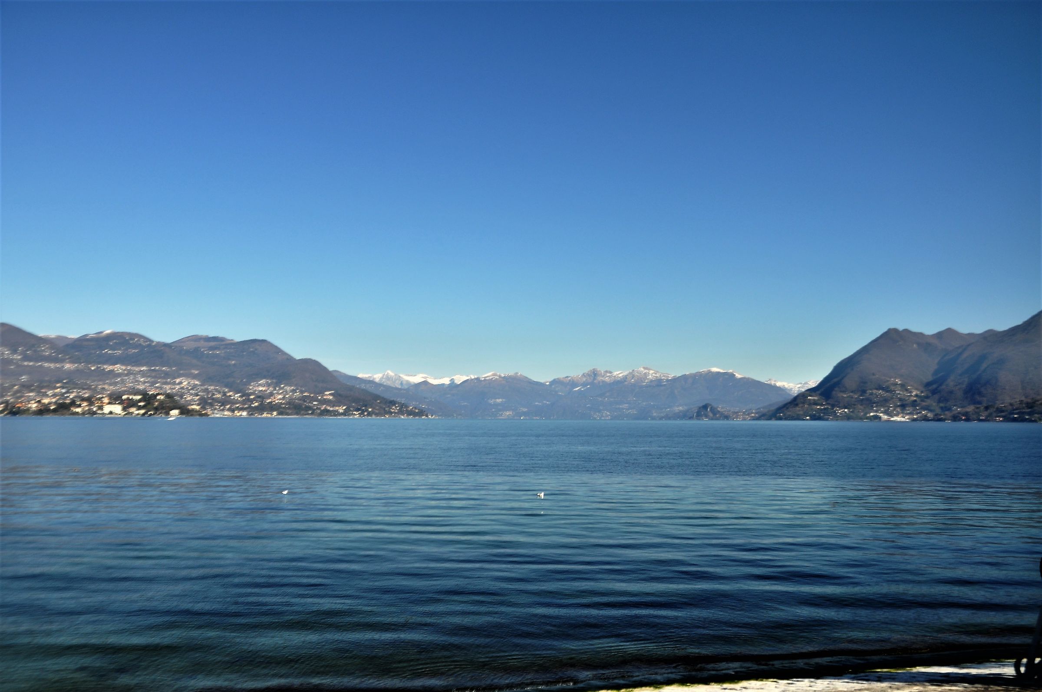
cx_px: 521
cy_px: 346
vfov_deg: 35.4
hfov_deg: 51.3
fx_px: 1084
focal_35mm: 38
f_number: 8
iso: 200
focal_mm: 25
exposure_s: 1/250
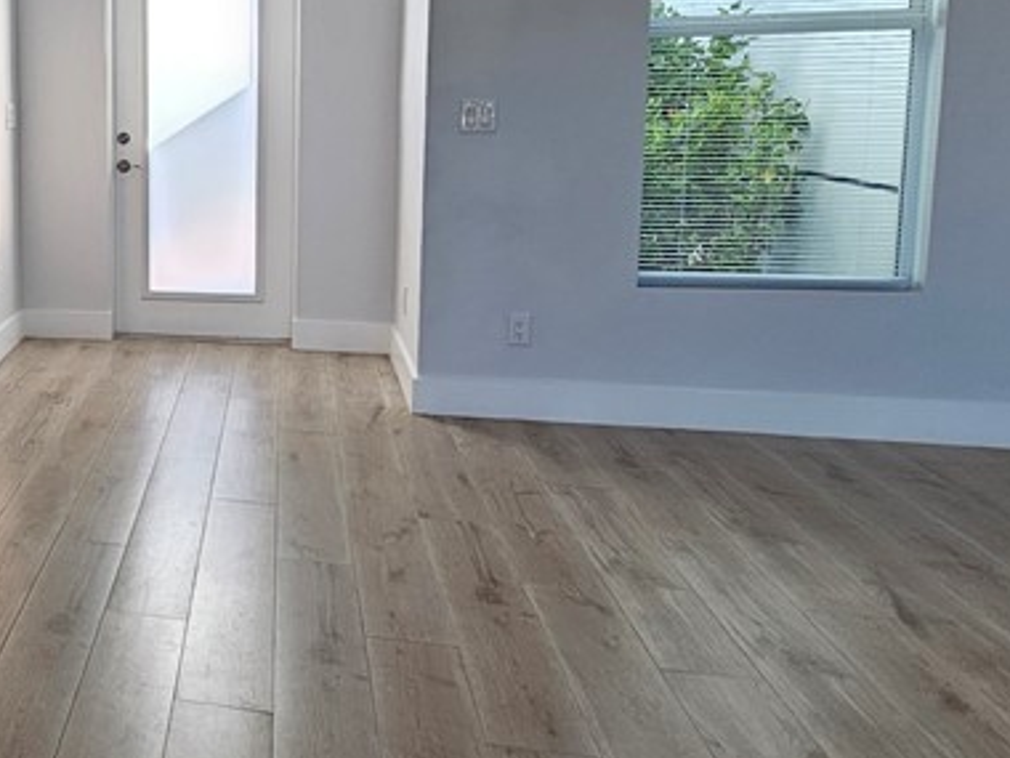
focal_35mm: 35
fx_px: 1021
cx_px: -58
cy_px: 223
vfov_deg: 39.9
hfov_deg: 43.0
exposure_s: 1/120
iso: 50
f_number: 2.2
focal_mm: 2.2
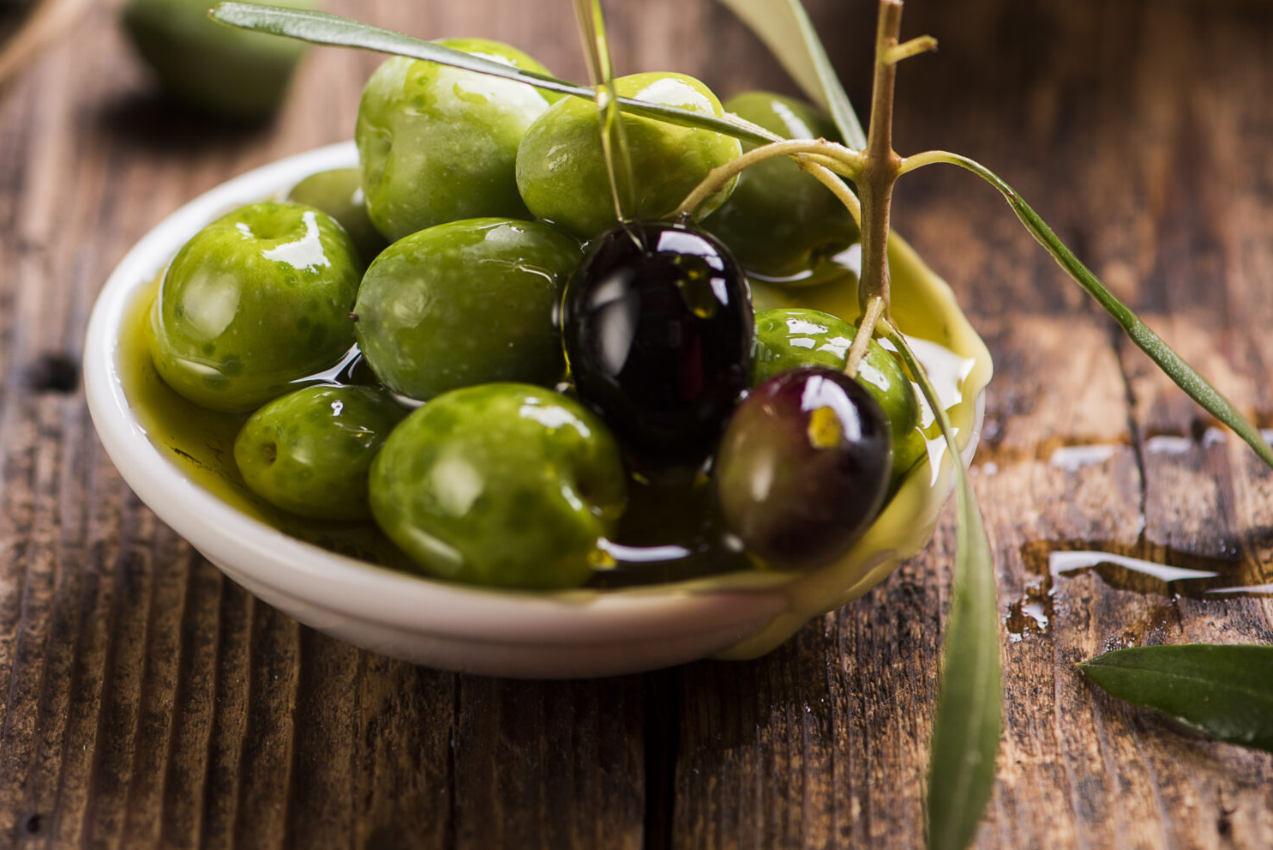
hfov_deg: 11.3
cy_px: 145
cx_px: 208
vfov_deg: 7.6
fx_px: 6402
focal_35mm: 181
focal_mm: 105
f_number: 5.6
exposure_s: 1/125
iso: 64
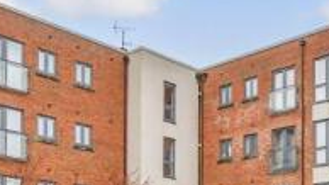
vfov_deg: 21.2
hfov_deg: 37.9
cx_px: 257
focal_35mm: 53
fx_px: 462
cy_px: 215
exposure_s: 1/80
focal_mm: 10
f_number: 8
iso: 320
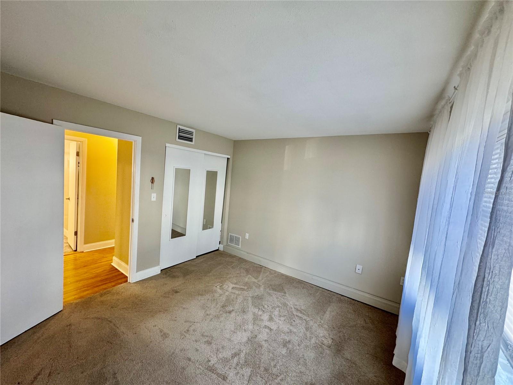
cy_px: 192
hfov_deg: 102.1
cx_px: 256
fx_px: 207
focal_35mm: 14
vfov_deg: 85.7
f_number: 2.2
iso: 200
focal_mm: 2.22
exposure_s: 1/60
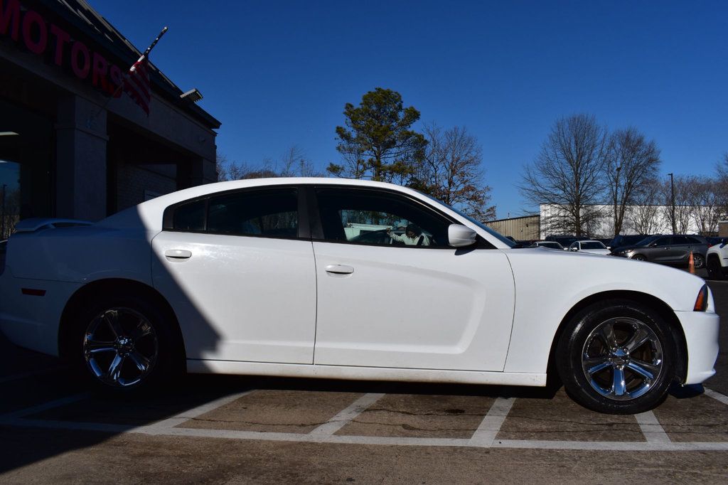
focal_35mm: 27
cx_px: 364
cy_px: 242
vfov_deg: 47.9
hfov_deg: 67.4
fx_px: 546
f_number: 13
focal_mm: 18
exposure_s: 1/800
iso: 200
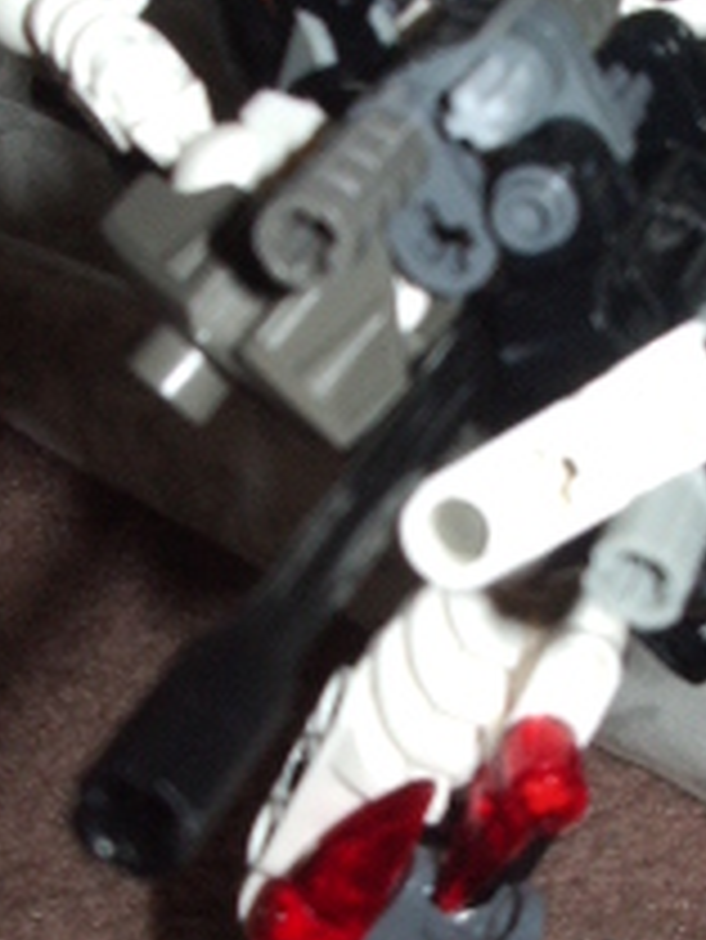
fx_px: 2907
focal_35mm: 107
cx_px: 432
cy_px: 508
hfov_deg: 13.8
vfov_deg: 18.4
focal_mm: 5.8
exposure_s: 1/40
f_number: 4.3
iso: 100
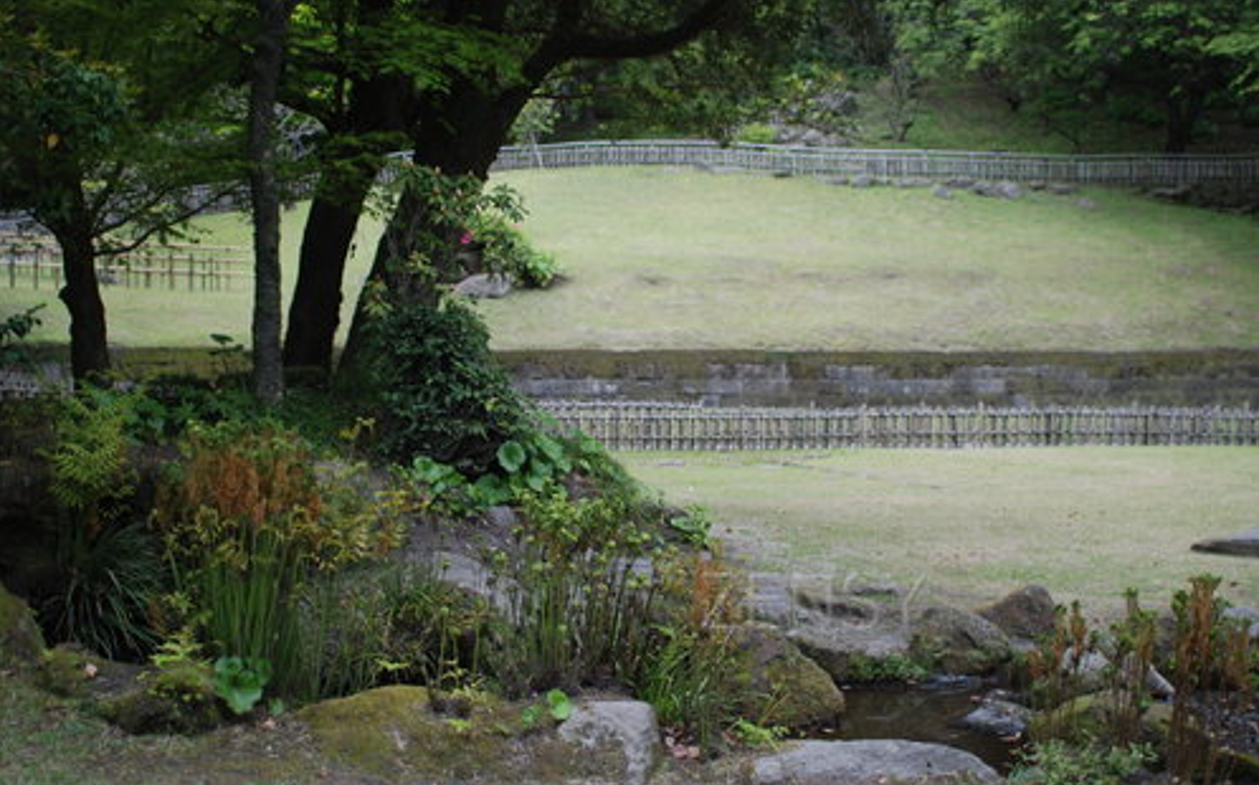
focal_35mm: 37
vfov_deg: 34.4
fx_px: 1269
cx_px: 628
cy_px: 363
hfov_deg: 52.8
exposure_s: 1/500
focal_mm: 24
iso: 160
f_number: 1.8
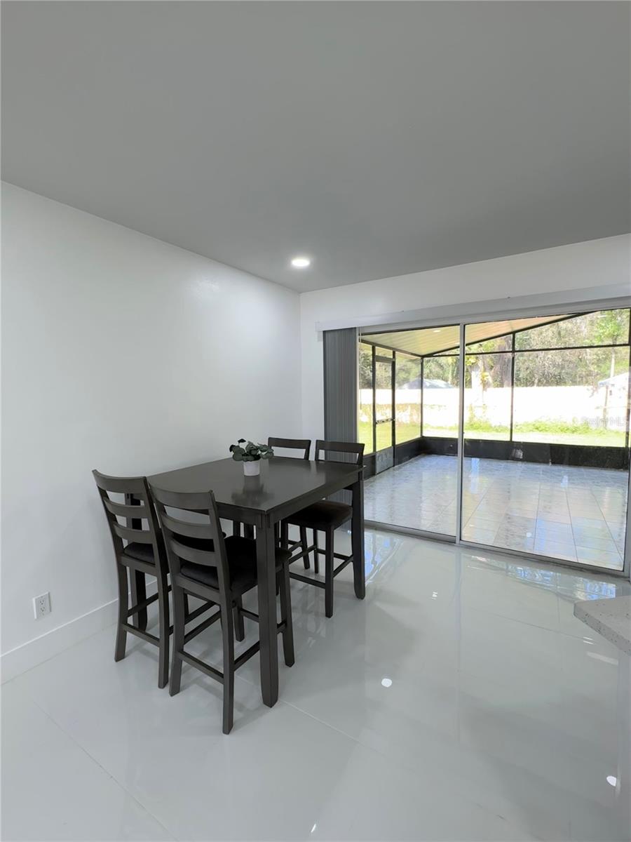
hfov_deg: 85.7
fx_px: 340
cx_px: 316
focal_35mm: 14
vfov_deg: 102.1
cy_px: 421
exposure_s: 1/120
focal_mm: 2.22
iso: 100
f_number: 2.2
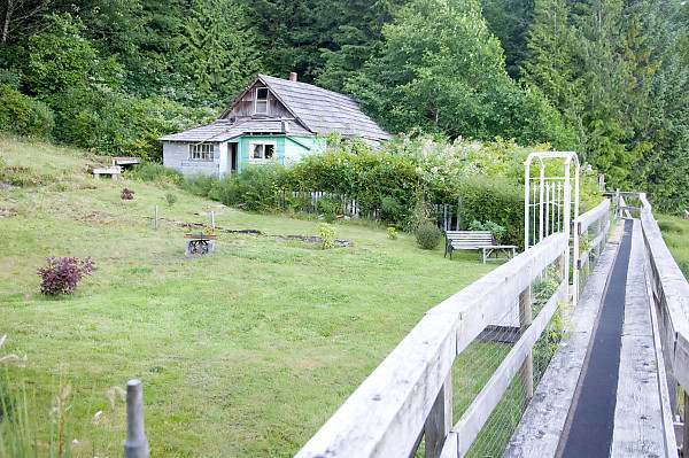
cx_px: 344
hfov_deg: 57.3
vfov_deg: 39.9
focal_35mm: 33
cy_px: 229
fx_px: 631
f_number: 2.8
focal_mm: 22
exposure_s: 1/60
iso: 100
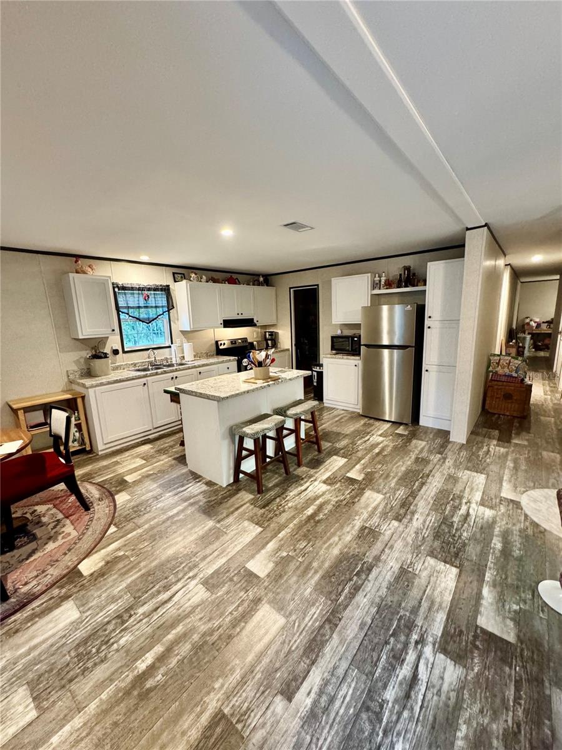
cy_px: 375
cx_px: 281
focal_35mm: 14
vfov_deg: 102.1
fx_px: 303
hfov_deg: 85.7
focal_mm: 2.22
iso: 800
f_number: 2.2
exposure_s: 1/60
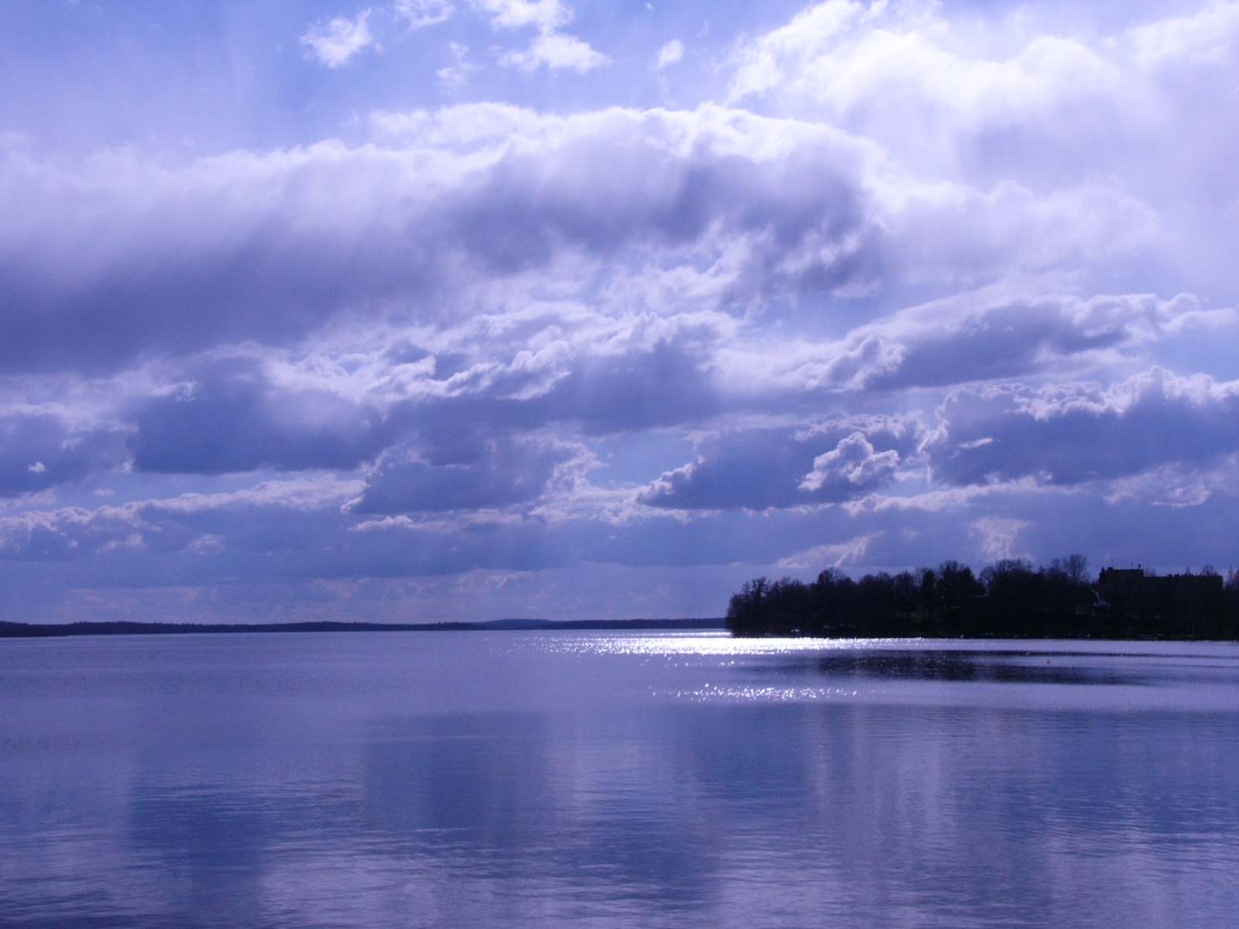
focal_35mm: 58
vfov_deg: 25.2
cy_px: 464
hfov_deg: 33.2
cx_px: 620
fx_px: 2076
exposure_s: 1/1000
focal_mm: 7.6
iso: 50
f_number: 7.3
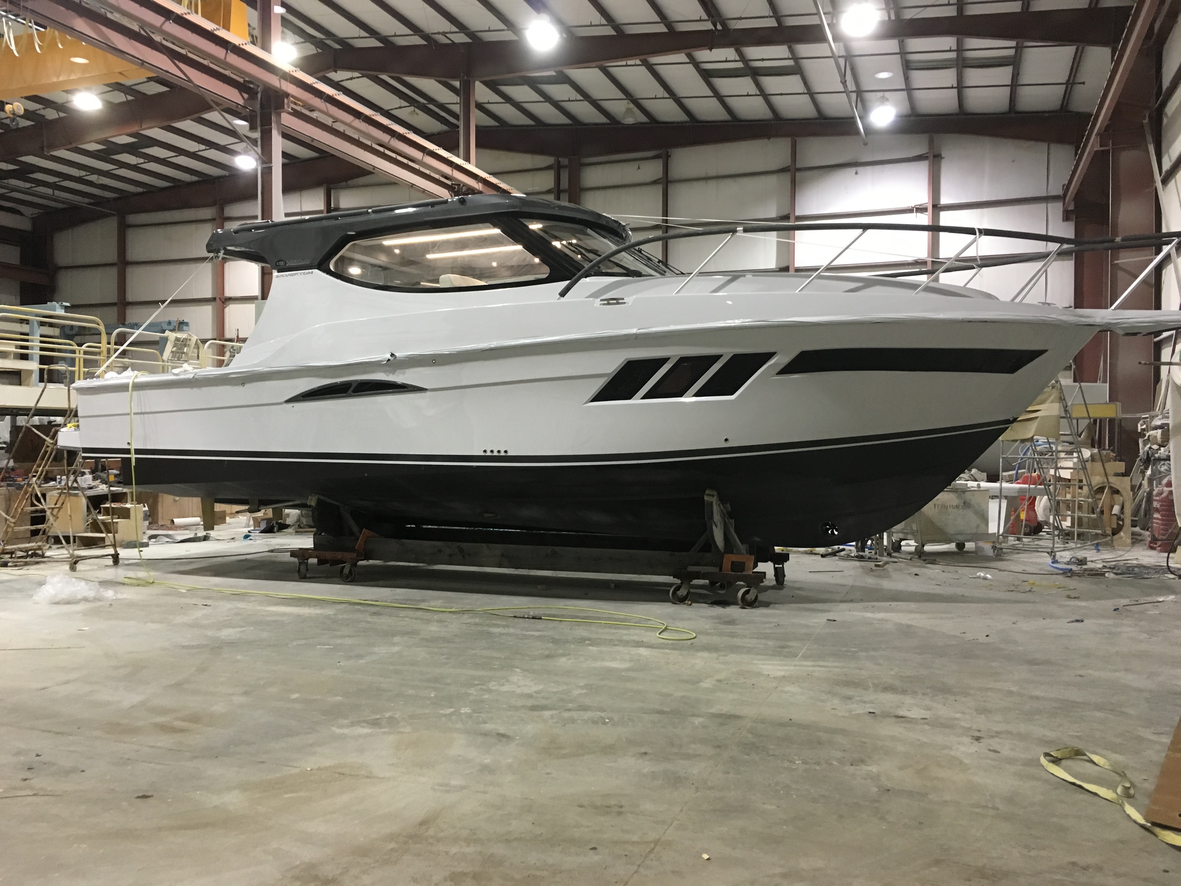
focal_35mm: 29
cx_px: 590
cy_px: 443
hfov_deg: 61.7
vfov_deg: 48.2
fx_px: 989
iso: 160
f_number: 2.2
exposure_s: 1/30
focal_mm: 4.15
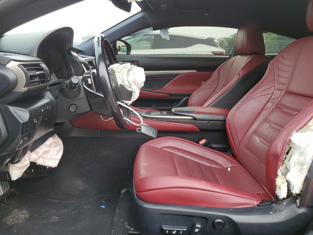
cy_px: 118
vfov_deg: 53.1
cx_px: 156
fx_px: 235
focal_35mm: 26
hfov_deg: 67.3
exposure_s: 1/137
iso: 50
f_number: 1.5
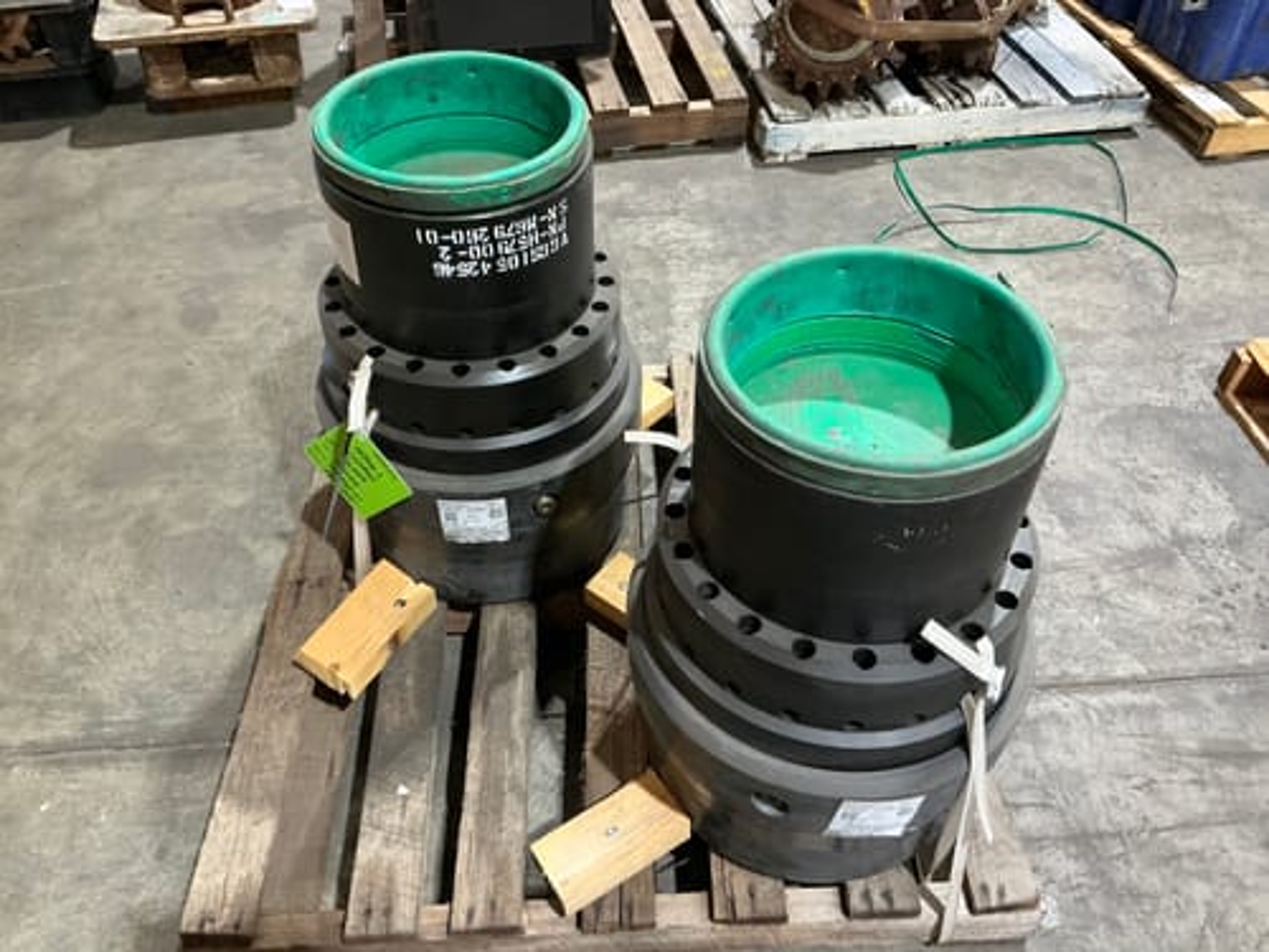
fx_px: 1026
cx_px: 634
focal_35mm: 28
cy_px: 476
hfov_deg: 63.4
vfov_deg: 49.7
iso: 200
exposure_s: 1/50
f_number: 1.8
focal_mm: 3
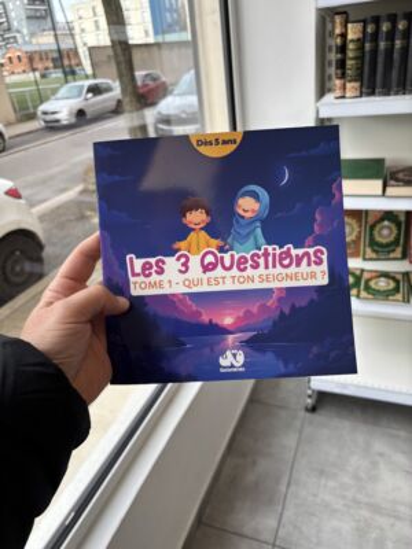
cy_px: 274
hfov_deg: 53.1
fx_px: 413
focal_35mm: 26
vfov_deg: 67.3
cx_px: 206
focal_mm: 5.96
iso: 40
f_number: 1.6
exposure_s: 1/219
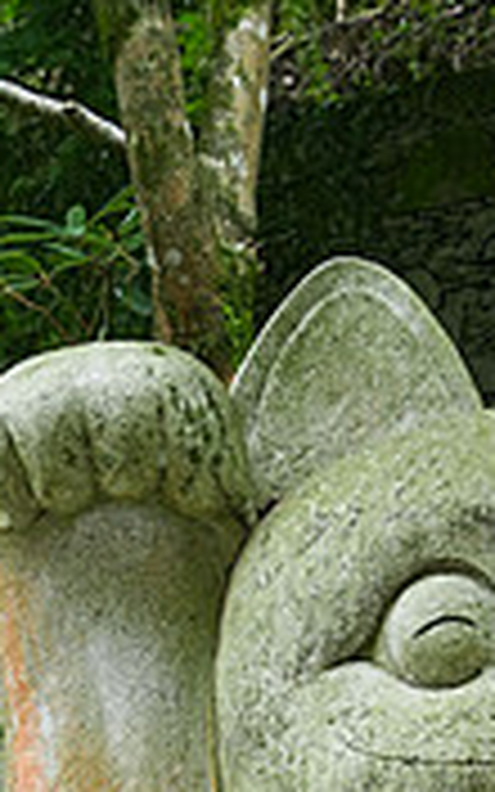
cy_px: 1210
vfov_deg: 10.4
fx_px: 4209
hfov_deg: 6.7
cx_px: 421
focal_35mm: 195
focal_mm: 42
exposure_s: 1/100
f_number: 4
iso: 400
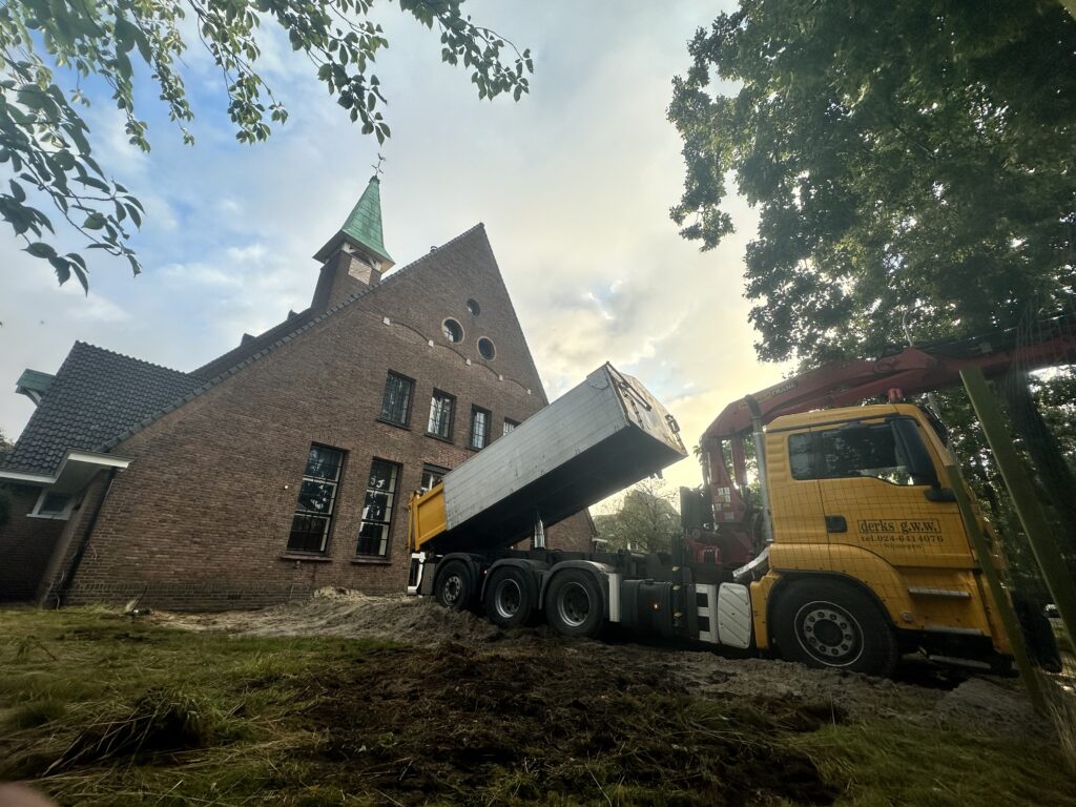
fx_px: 435
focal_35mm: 14
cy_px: 404
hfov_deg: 102.1
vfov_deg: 85.7
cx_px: 538
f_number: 2.2
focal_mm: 2.22
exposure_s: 1/997
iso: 50
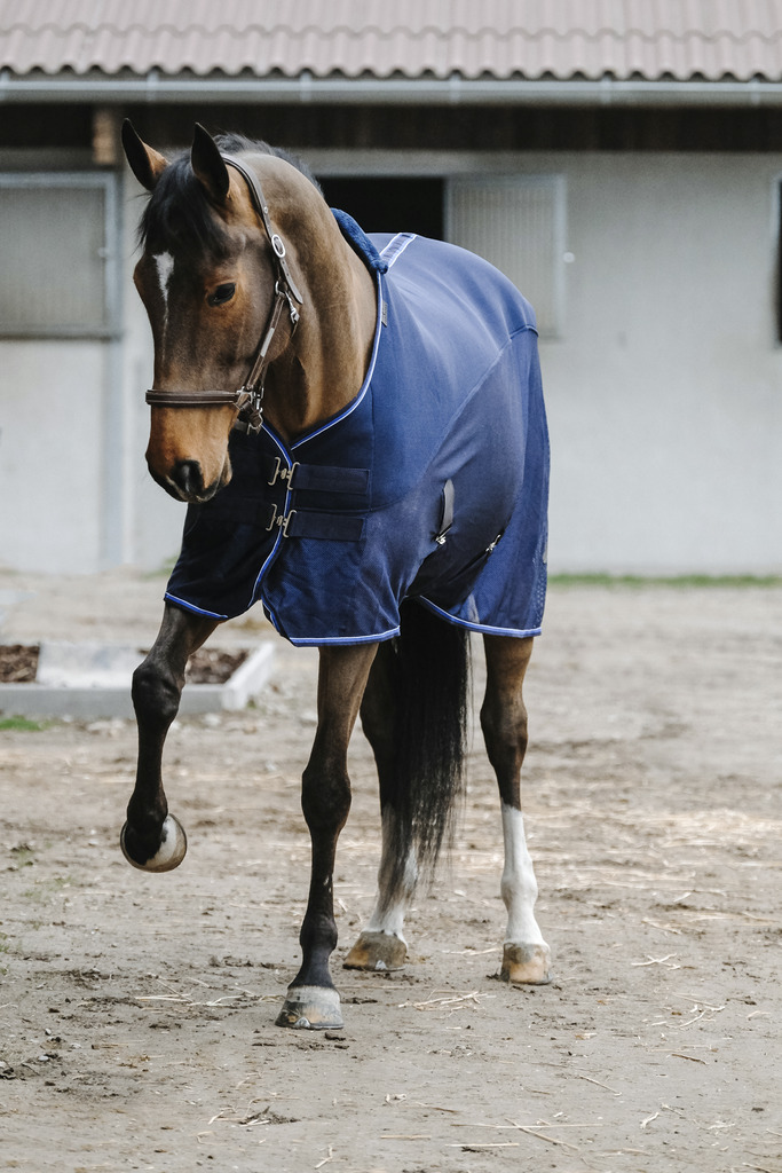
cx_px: 391
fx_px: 7263
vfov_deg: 9.2
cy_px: 586
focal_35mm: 223
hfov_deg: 6.2
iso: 2500
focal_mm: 148.4
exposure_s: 1/500
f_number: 4.5
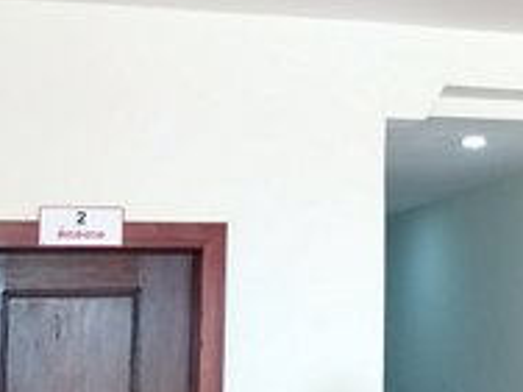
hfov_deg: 22.7
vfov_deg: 17.7
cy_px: 136
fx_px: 1254
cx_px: 520
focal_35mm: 83
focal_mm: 3.93
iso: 160
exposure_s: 1/50
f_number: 1.7
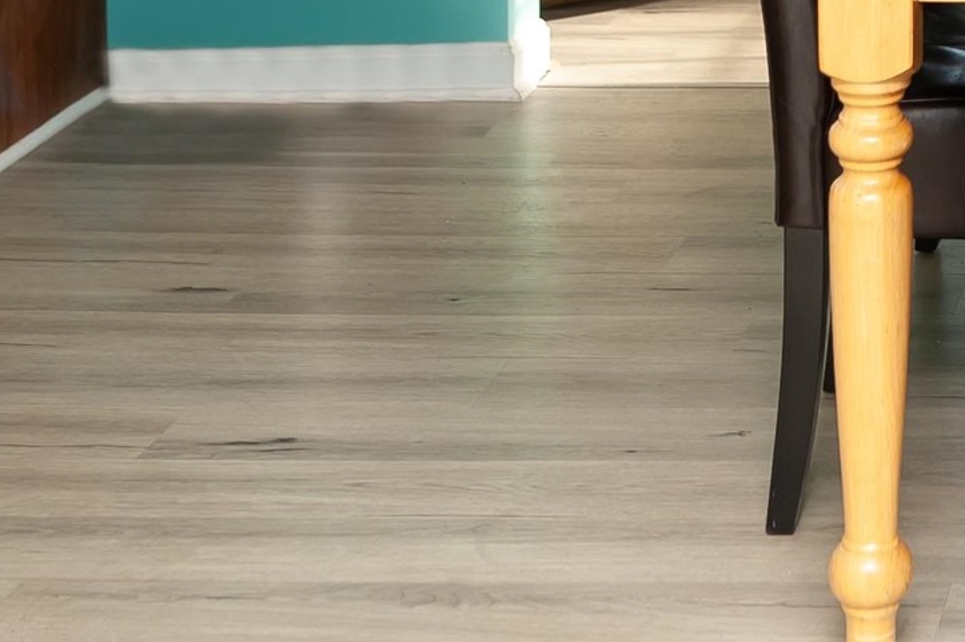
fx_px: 2732
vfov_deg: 12.0
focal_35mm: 102
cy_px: -610
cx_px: 1241
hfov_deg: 18.7
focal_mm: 24
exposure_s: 1/80
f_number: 3.5
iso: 250
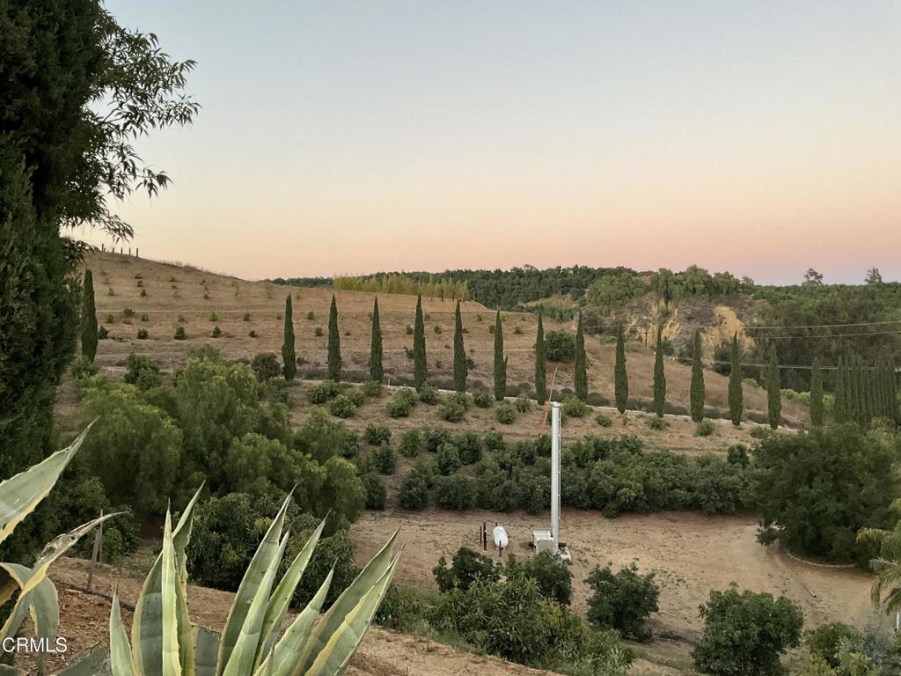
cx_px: 450
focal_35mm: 29
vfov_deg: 48.2
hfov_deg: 61.7
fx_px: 755
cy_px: 338
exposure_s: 1/90
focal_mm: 3
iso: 64
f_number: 1.8
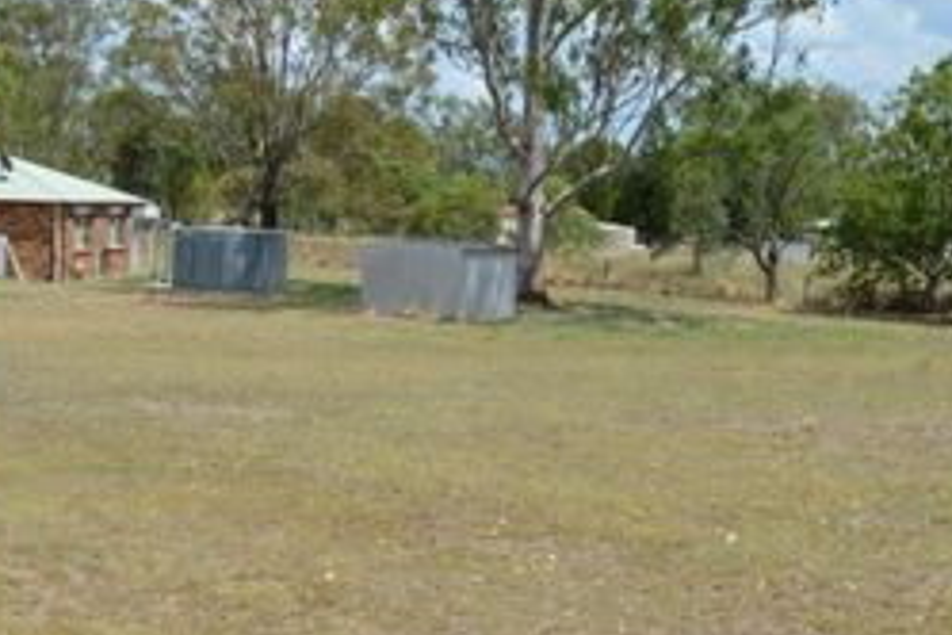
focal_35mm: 68
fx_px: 1798
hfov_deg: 29.4
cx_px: 294
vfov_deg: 19.9
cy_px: 449
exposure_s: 1/320
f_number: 9
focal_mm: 24
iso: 100
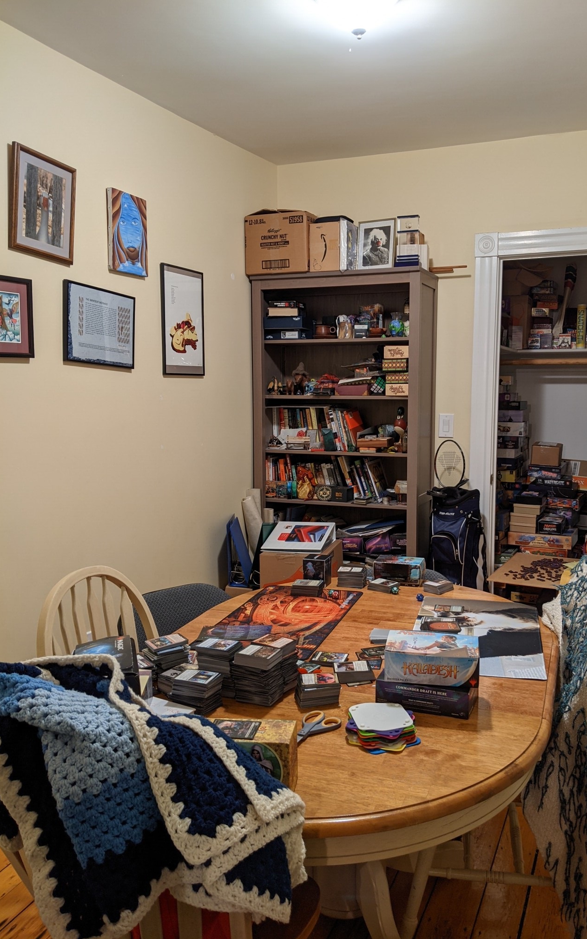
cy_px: 467
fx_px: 742
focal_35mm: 29
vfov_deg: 64.6
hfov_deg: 42.9
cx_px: 353
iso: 65
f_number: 1.8
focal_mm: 4.44
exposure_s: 1/17.1
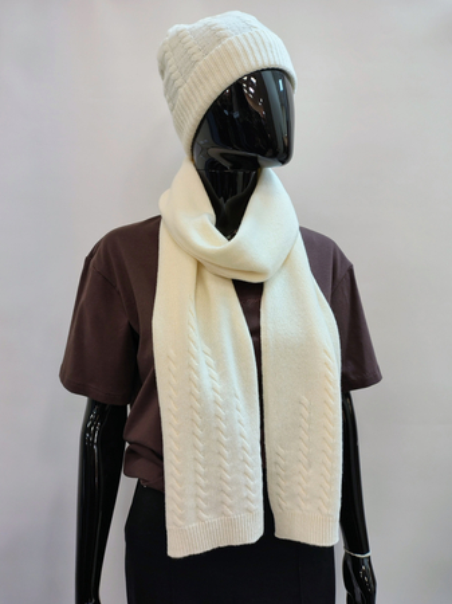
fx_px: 436
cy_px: 302
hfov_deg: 54.8
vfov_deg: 69.4
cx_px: 226
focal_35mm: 25
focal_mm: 4.71
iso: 298
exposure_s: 1/50.1
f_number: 1.7
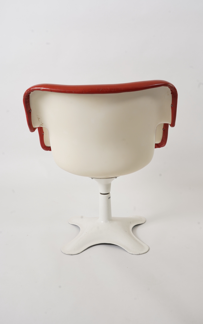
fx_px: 443
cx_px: 106
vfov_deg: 40.3
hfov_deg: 25.8
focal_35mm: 50
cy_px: 162
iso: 640
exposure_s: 1/125
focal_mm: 49
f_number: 11
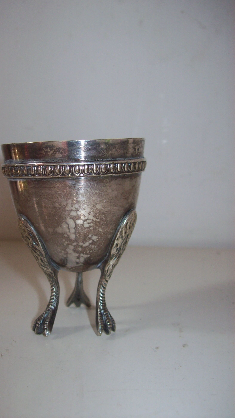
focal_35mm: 40
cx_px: 76
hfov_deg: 29.5
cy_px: 206
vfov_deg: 50.5
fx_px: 443
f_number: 2.7
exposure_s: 1/64
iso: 80
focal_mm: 6
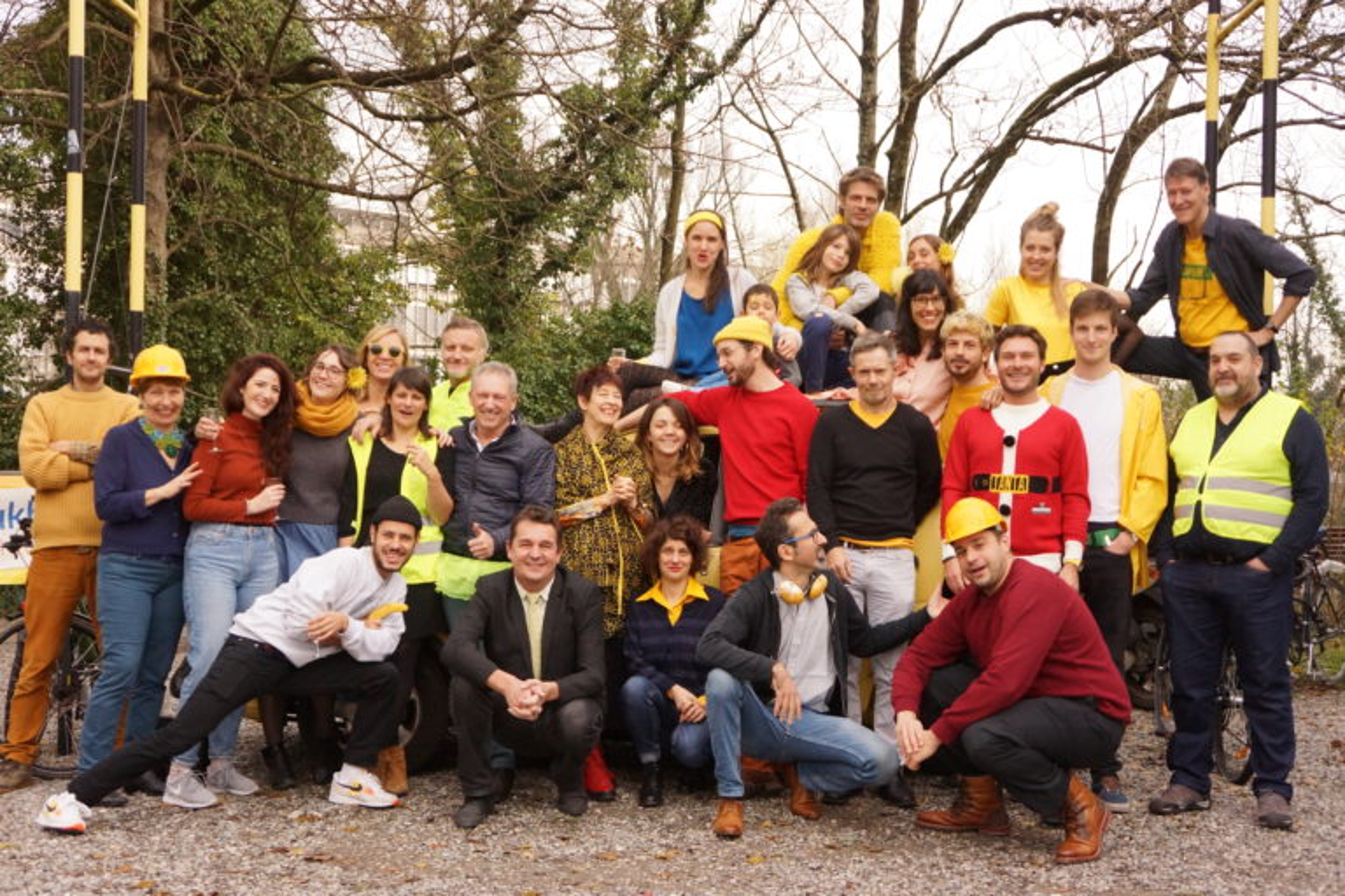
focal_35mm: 49
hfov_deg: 40.3
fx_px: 1831
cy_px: 448
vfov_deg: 27.5
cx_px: 672
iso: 1600
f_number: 4.5
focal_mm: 33
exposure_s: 1/1600
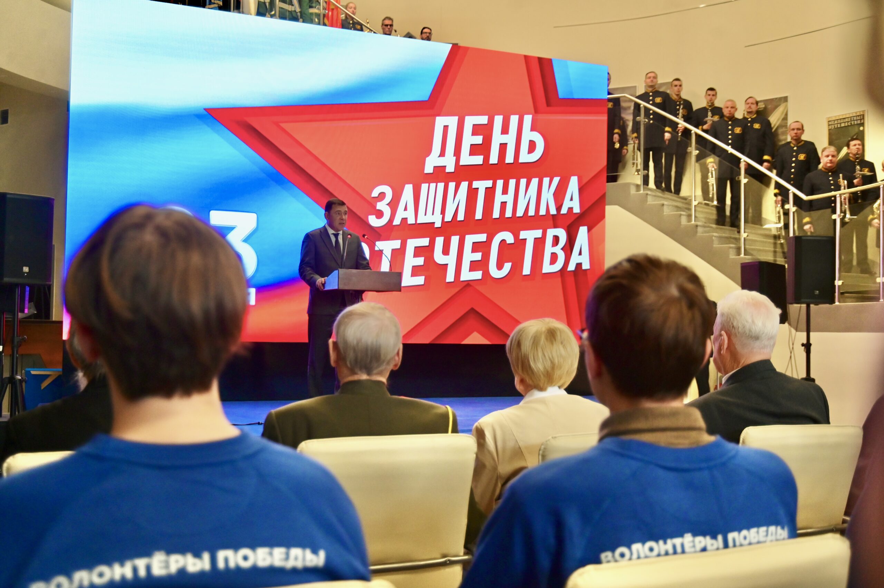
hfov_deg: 50.7
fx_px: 932
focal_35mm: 38
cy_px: 294
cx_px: 442
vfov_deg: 35.0
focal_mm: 38
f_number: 4.2
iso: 2500
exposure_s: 1/125
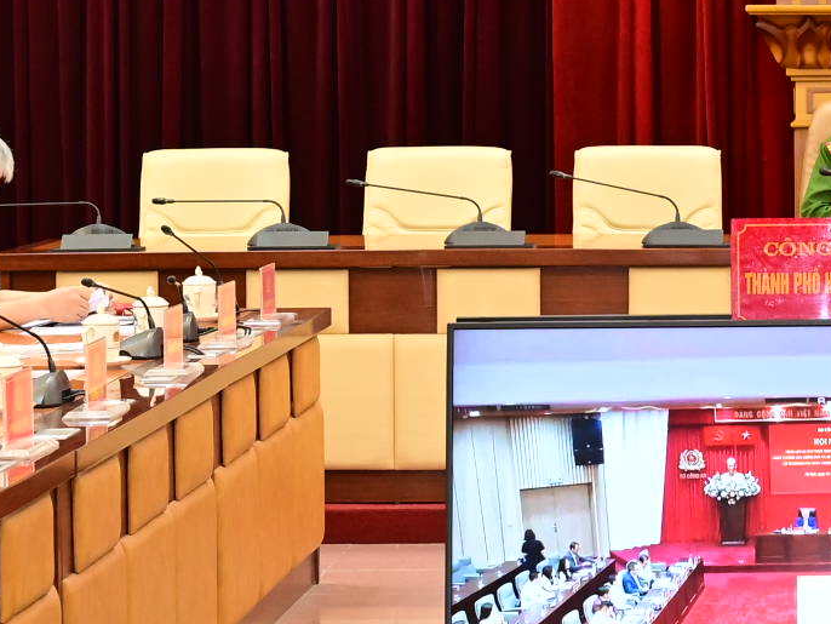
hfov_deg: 11.0
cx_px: 873
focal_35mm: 178
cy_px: 71
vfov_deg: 8.3
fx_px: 4275
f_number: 4
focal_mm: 42
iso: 1600
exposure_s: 1/125
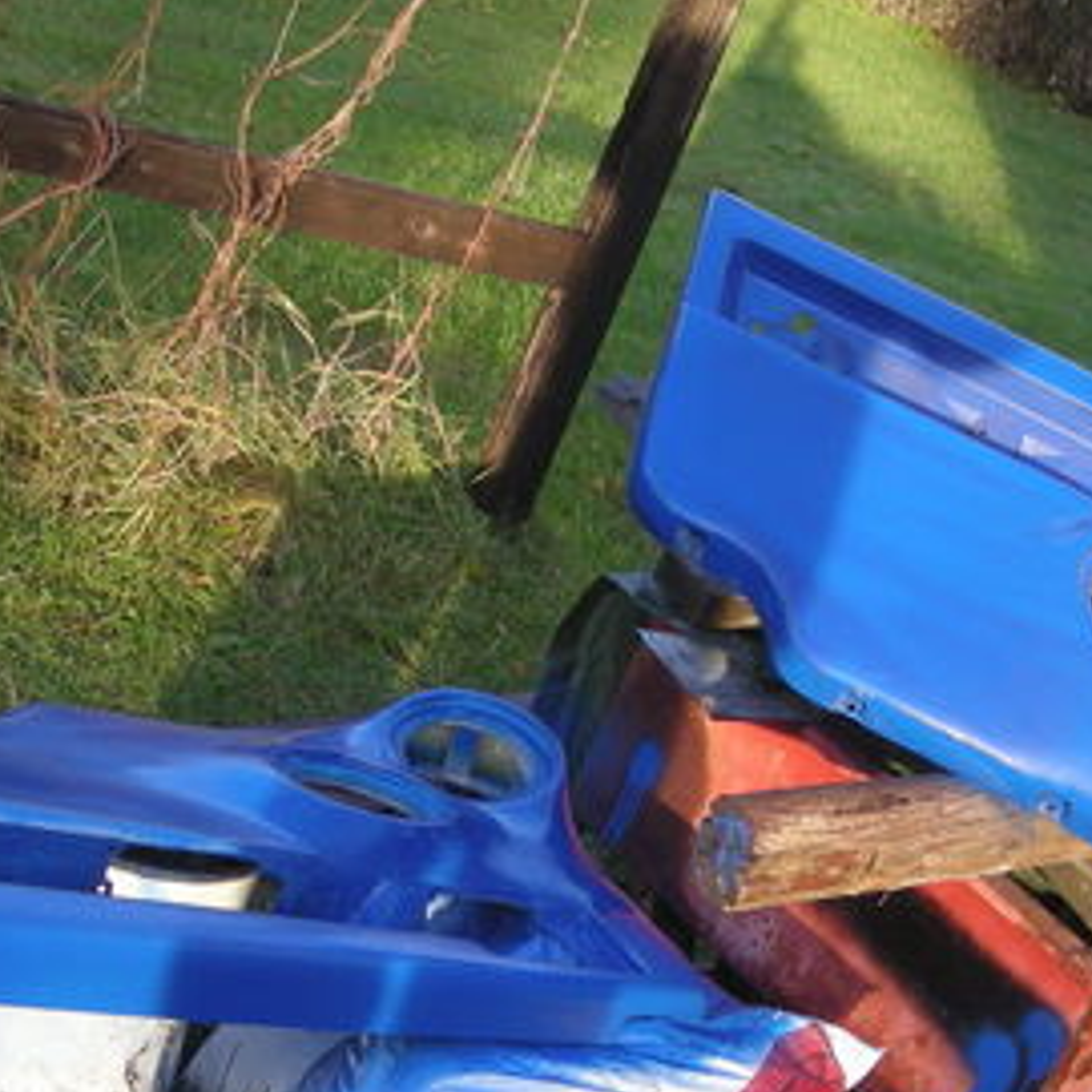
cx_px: 625
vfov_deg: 23.6
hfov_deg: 23.7
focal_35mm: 73
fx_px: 2605
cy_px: 629
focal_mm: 5.7
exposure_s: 1/94.4
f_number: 2.8
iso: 50
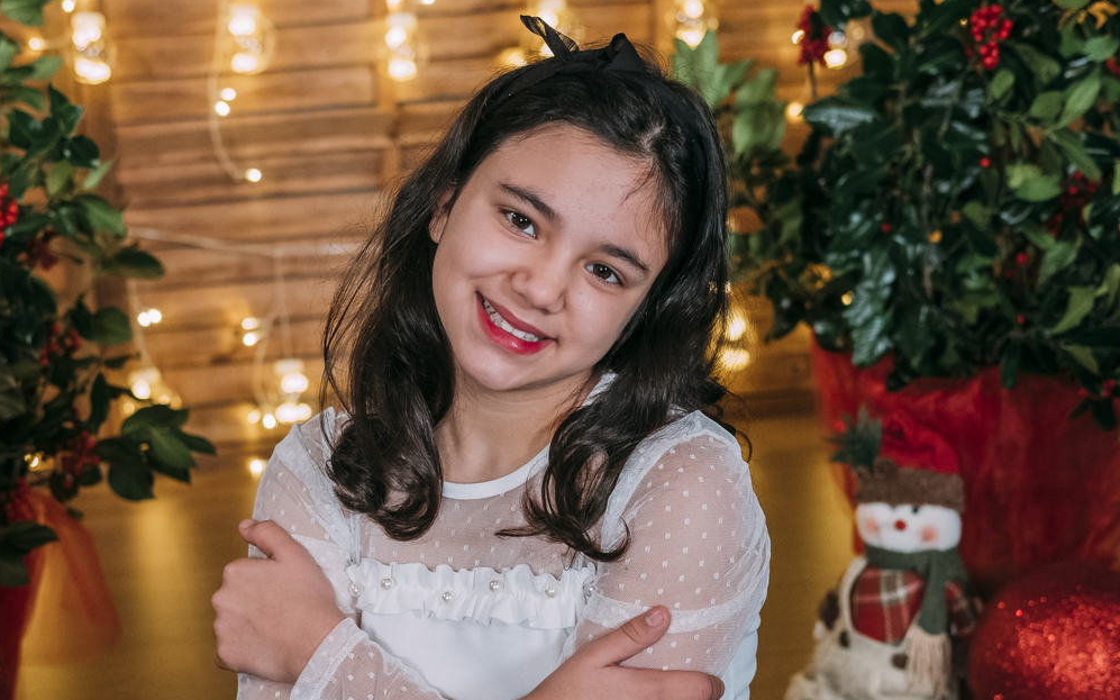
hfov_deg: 31.5
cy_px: 429
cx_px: 473
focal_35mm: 65
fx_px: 1984
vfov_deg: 20.0
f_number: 3.2
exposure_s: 1/125
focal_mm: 35
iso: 1600
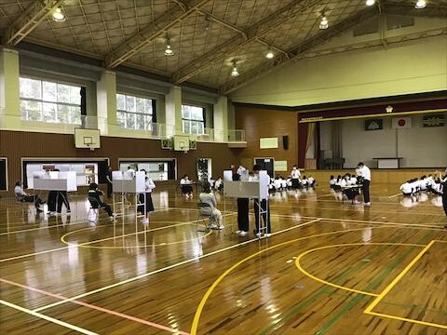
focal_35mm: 31
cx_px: 224
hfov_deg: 58.4
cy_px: 168
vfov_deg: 45.4
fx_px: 400
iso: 200
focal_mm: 3.3
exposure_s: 1/24
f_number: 2.4
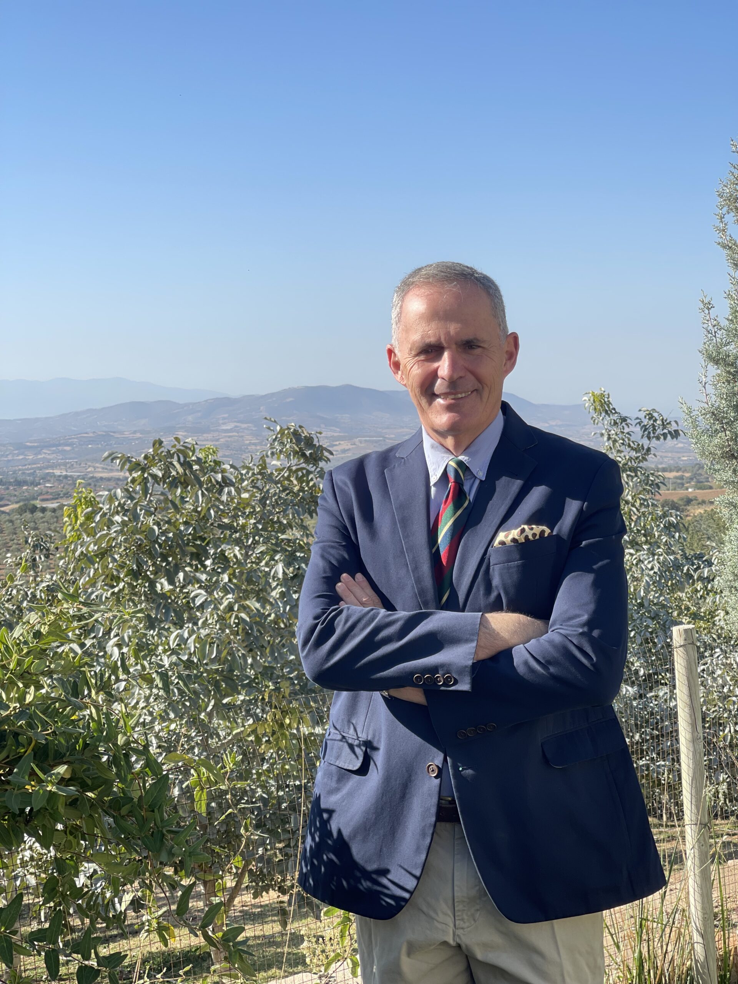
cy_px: 492
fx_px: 1819
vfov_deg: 30.3
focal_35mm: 64
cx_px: 369
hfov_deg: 22.9
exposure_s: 1/352
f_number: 2.2
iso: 20
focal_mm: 7.5
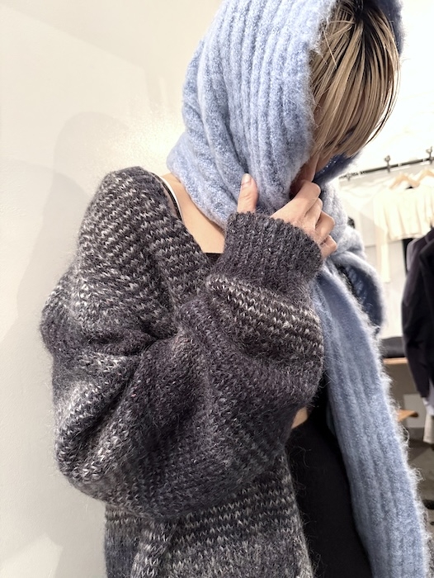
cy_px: 289
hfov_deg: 56.9
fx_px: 401
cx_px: 217
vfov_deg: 71.6
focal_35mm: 24
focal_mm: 6.76
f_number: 1.78
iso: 500
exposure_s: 1/60
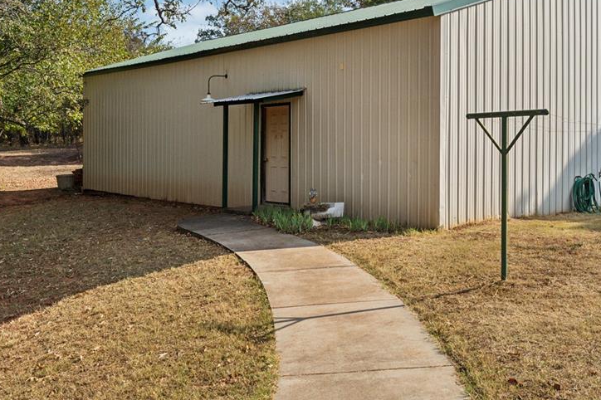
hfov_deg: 47.1
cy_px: 126
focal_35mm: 41
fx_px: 684
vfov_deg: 32.3
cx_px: 363
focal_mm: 19.5
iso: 200
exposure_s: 1/800
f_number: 7.1
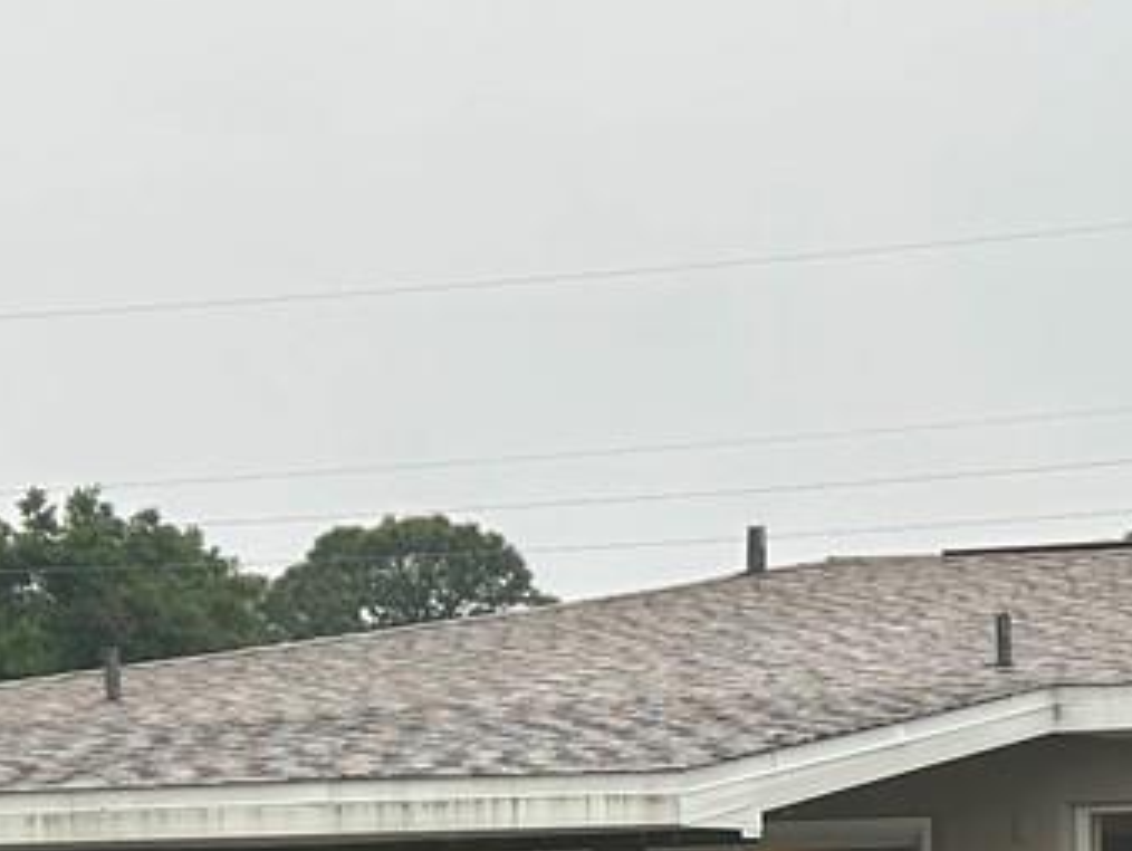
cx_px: 1413
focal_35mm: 123
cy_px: 1340
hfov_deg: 15.3
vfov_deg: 11.5
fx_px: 4025
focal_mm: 5.7
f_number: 1.5
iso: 50
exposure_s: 1/353
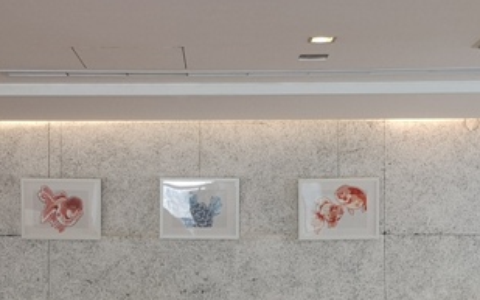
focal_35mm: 74
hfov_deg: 27.8
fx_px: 968
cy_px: 215
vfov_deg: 17.5
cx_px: 196
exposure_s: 1/60
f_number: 1.8
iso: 64
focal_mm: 3.95
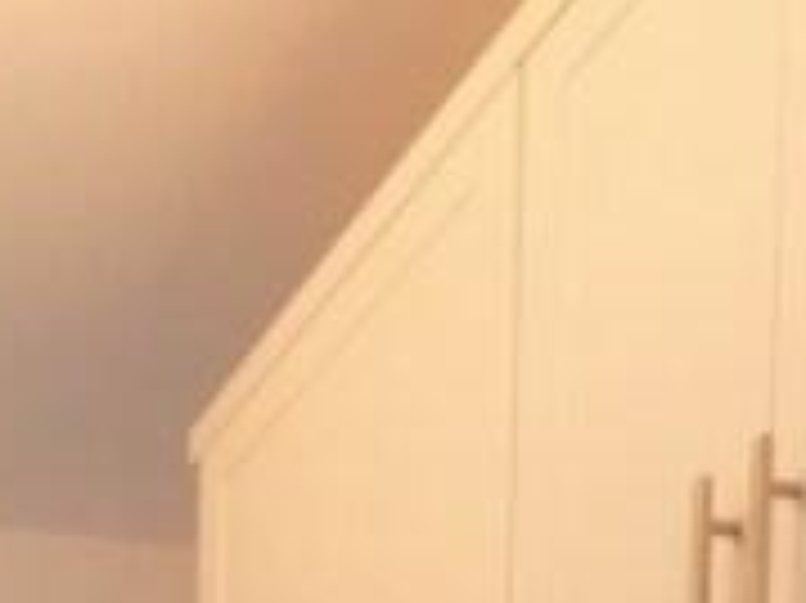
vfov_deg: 12.6
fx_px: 1861
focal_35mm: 80
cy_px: 1582
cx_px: -203
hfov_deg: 22.2
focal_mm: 7
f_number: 4
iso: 800
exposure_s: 1/60
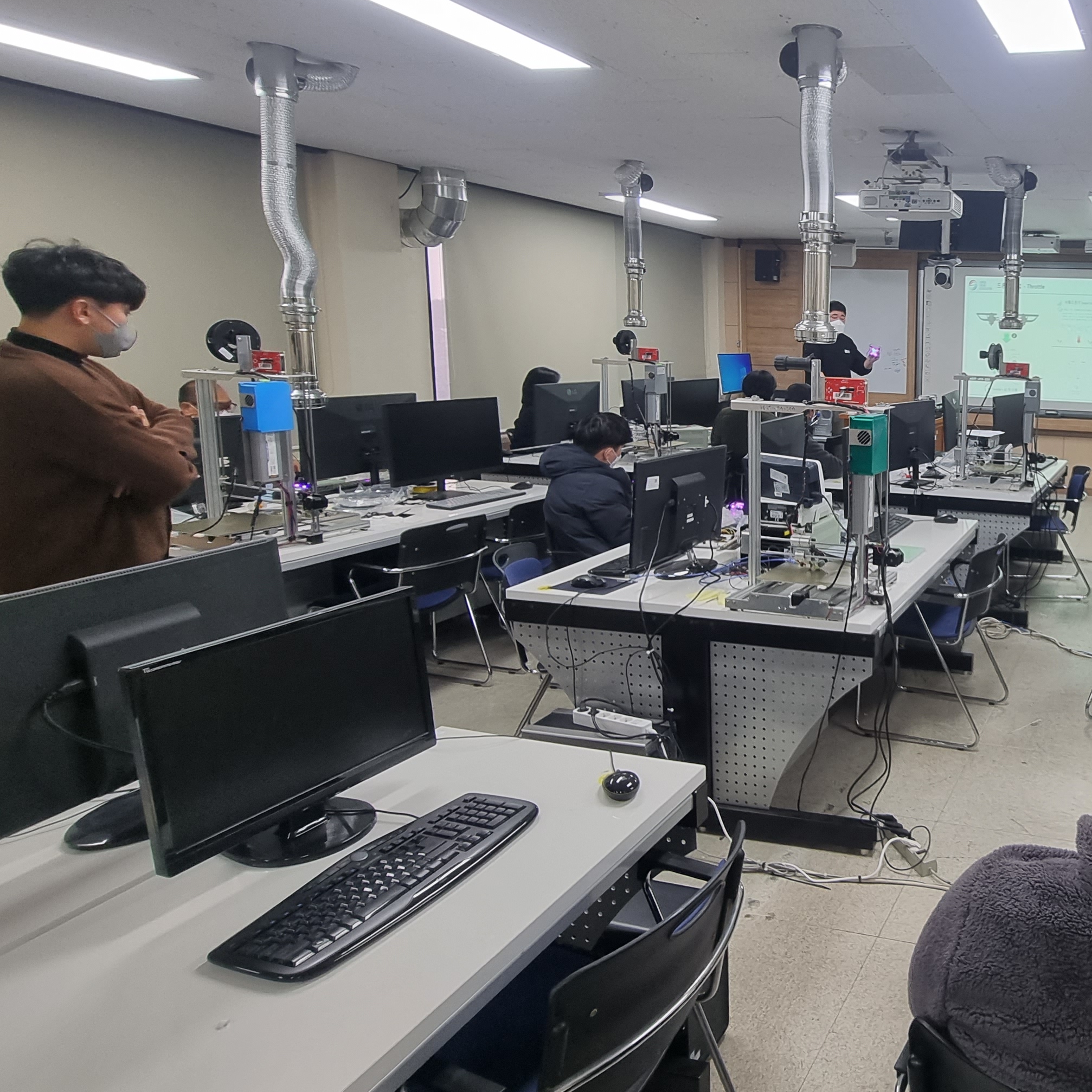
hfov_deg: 57.5
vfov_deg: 66.8
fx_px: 821
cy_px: 456
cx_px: 989
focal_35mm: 23
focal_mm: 2.2
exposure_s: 1/60
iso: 125
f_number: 2.2
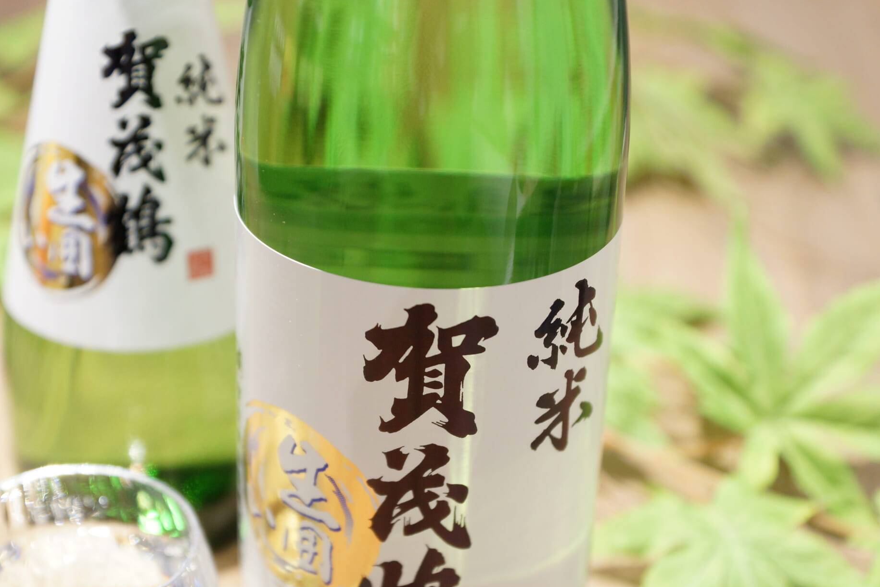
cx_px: 361
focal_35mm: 84
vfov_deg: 16.2
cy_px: 386
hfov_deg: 24.2
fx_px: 2053
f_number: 2.8
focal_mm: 40
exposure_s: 1/80
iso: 400
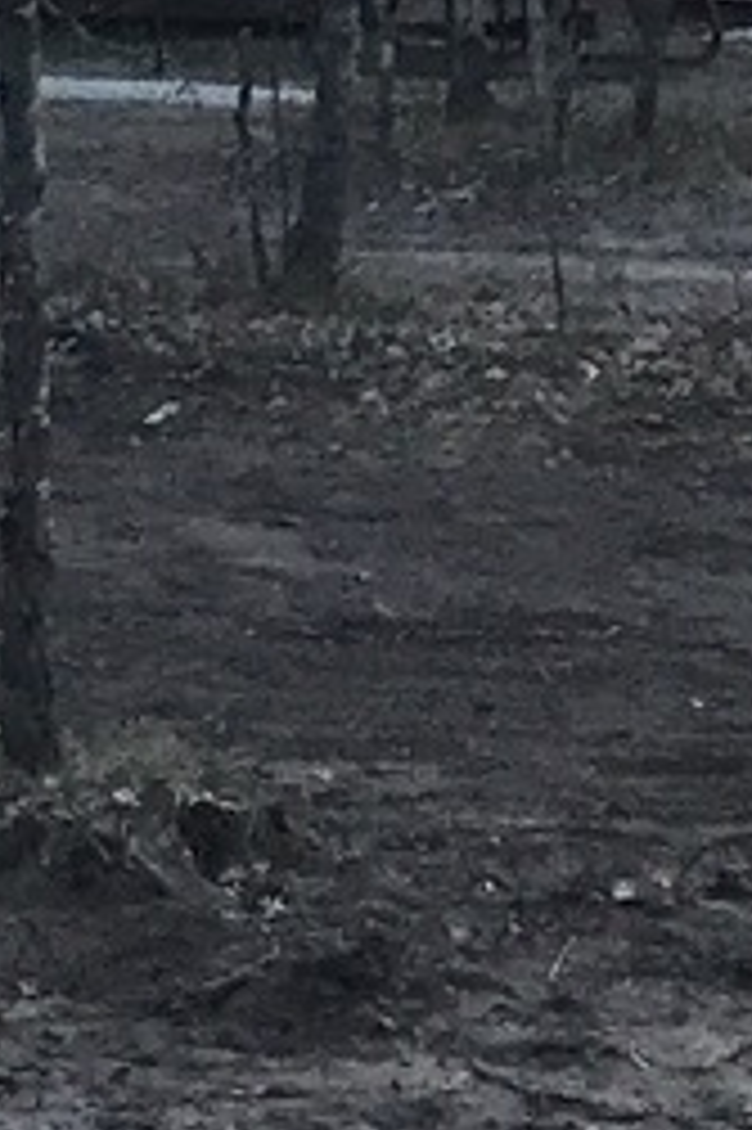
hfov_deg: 4.9
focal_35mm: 234
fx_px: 7342
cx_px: -2801
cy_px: -275
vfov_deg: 8.7
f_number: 1.8
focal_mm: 3.99
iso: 32
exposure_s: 1/120
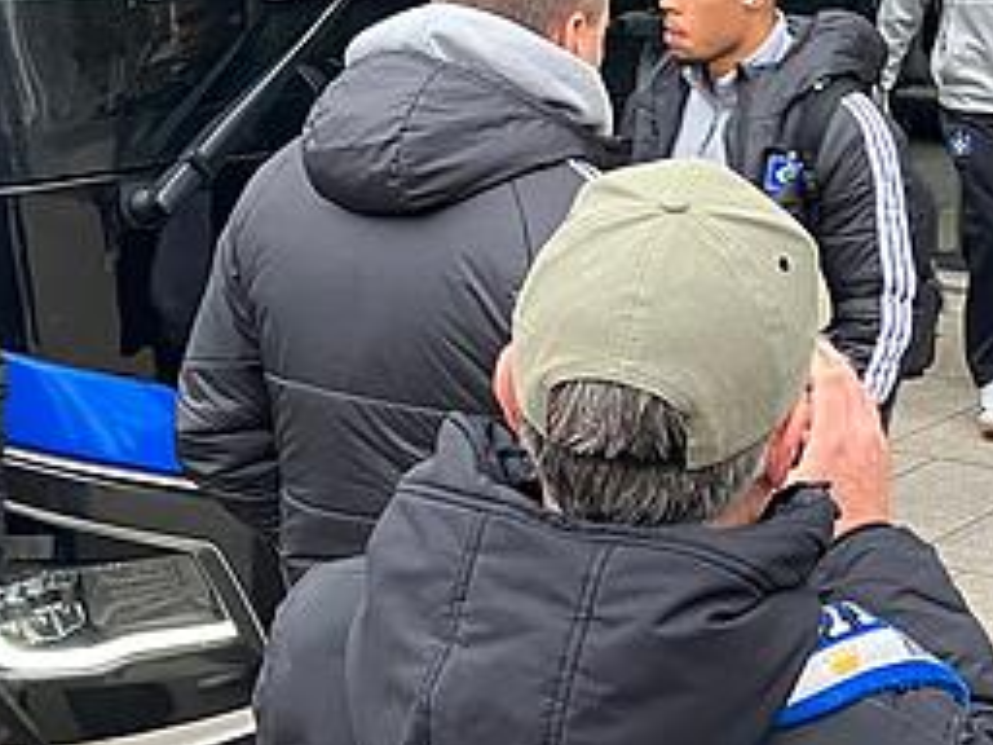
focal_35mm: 91
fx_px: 2610
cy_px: 246
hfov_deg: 21.0
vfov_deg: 16.2
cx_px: 945
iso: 80
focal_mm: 3.99
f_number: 1.8
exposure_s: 1/92
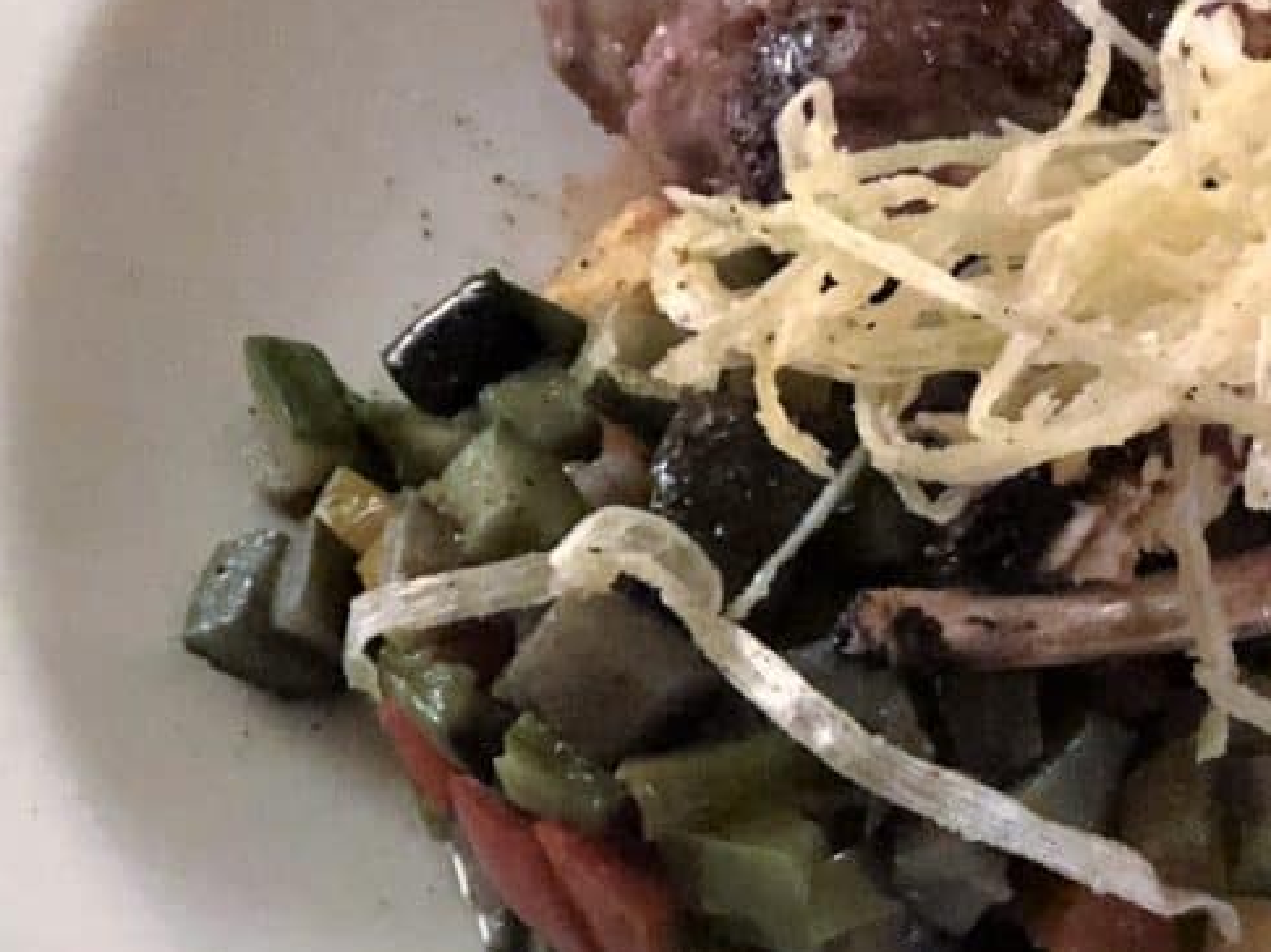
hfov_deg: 11.6
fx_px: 6202
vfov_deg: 8.8
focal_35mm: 169
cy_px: 518
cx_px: 1274
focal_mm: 6.6
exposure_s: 1/50
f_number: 2.8
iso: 1250
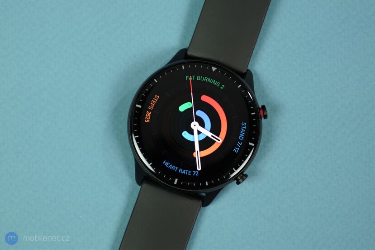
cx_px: 188
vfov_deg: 19.4
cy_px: 125
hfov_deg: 28.9
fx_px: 729
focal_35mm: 70
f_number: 4
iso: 160
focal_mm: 70
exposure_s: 1/50
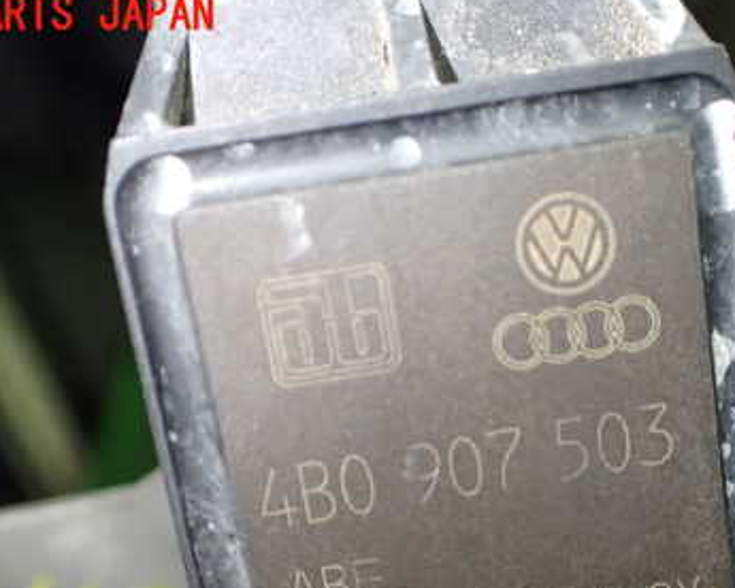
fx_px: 1109
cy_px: 469
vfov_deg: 29.0
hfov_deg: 36.4
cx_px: 467
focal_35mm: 51
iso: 500
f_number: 2.3
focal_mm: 5.4
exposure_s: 1/125
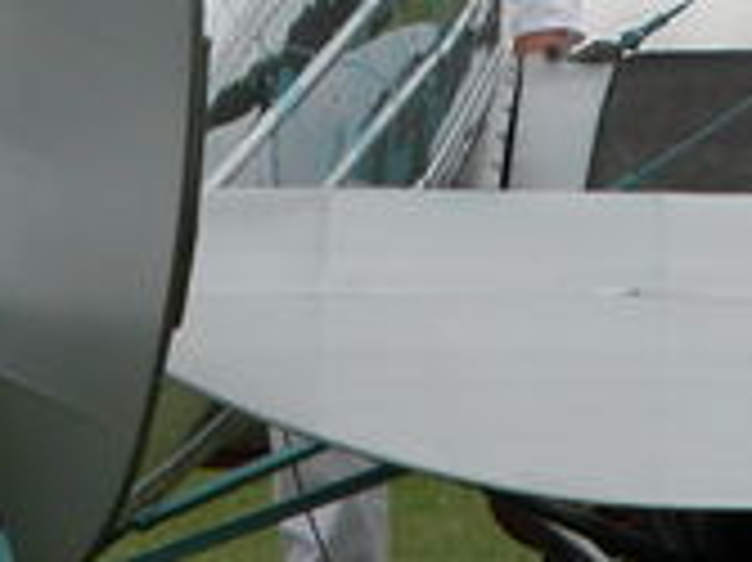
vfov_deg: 1.4
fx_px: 23250
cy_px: -450
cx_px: -9
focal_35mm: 1071
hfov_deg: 1.9
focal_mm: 56.7
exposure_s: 1/466
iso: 100
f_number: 5.8
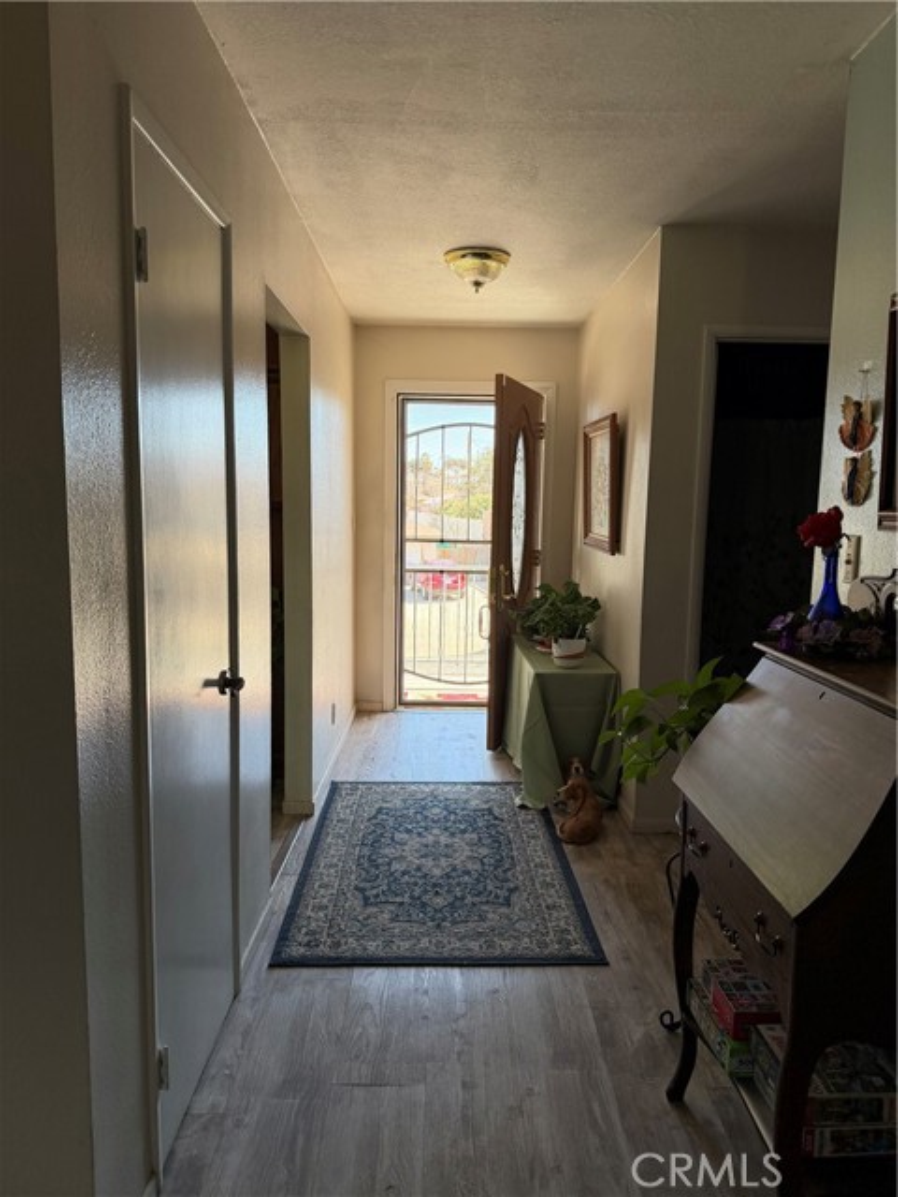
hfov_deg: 56.8
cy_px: 598
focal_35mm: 24
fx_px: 830
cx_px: 449
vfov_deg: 71.6
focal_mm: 6.76
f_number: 1.78
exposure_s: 1/224
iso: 160
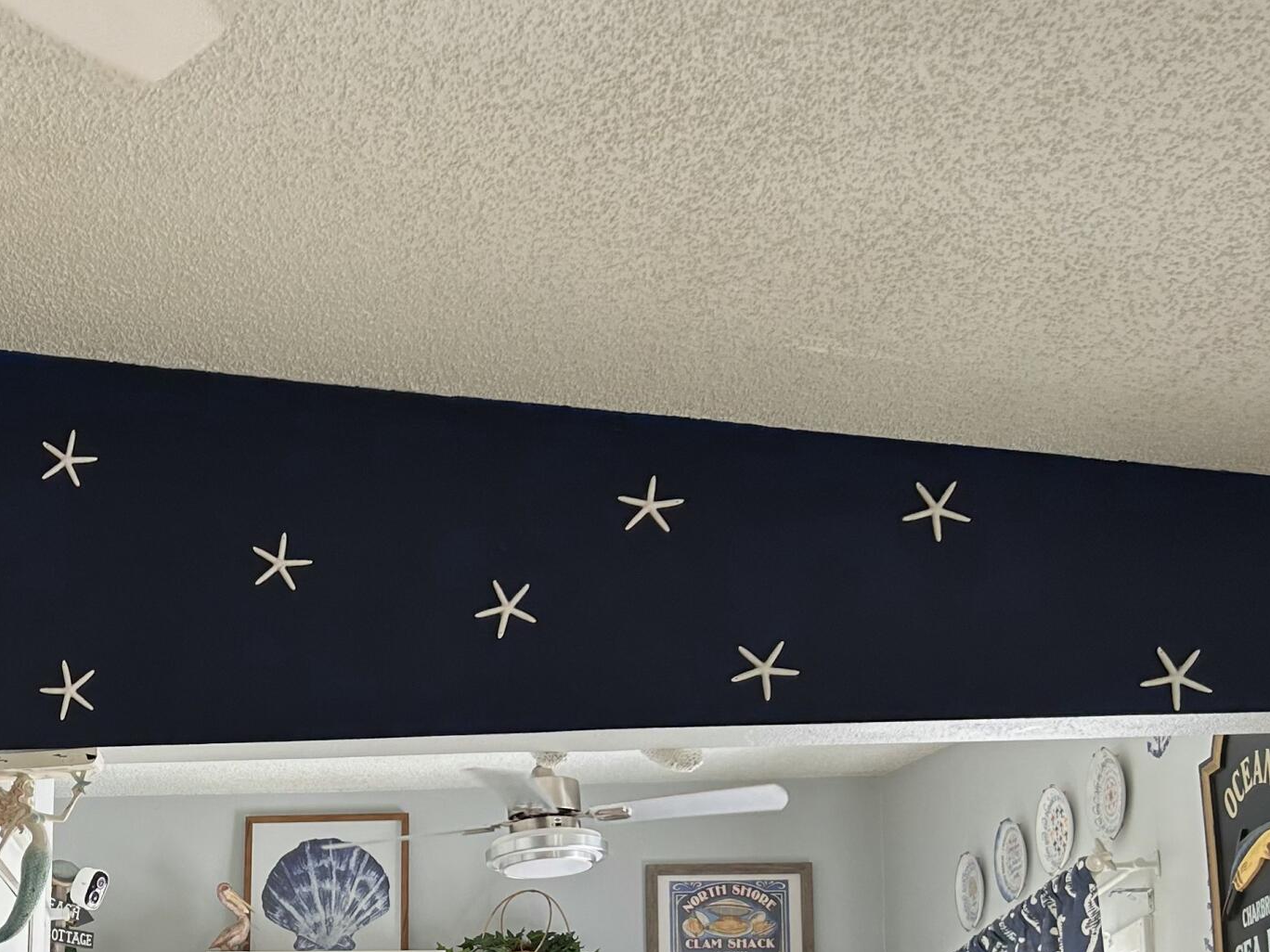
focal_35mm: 57
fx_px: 2091
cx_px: 22
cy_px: 1013
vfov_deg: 24.2
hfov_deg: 31.4
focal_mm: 5.7
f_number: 1.5
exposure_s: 1/98
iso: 50
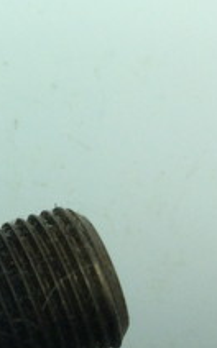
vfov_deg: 21.7
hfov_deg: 11.8
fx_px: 911
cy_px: 156
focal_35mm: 96
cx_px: -255
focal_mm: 3.3
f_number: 2.4
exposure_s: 1/296
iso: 32
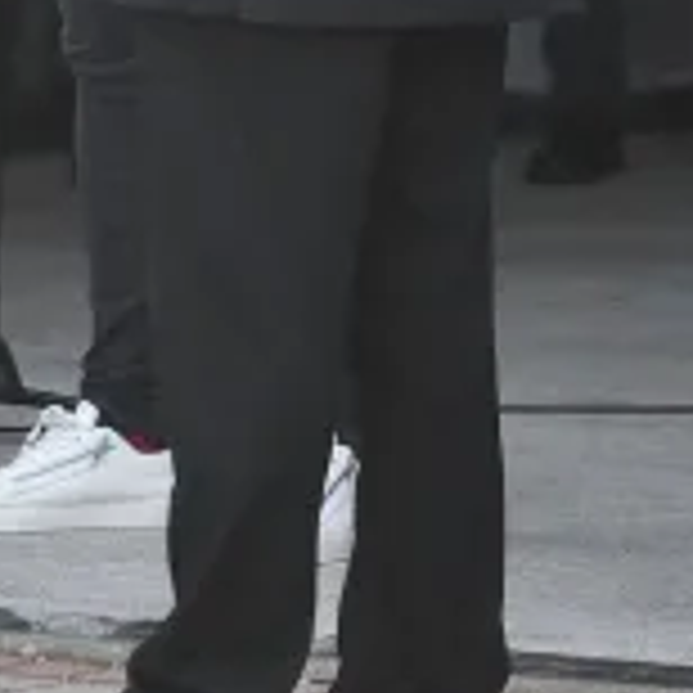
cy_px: -277
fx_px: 12797
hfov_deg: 3.1
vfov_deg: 3.1
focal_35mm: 565
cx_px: -954
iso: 400
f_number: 5
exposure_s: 1/1000
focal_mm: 135
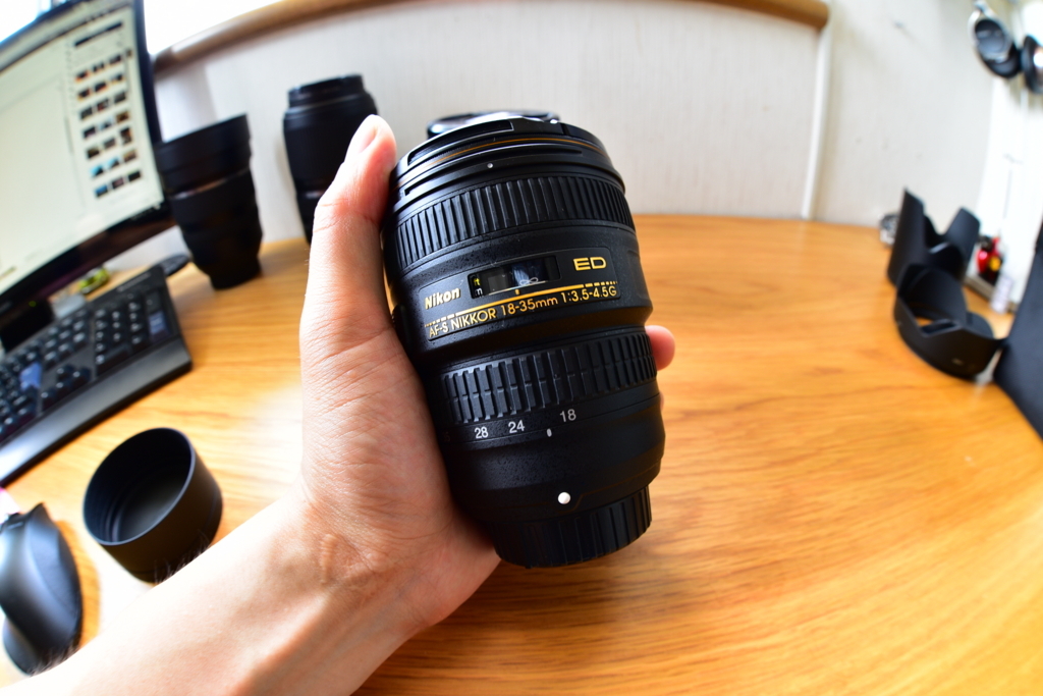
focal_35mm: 15
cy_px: 348
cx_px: 522
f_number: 8
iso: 400
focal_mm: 15
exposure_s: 1/13
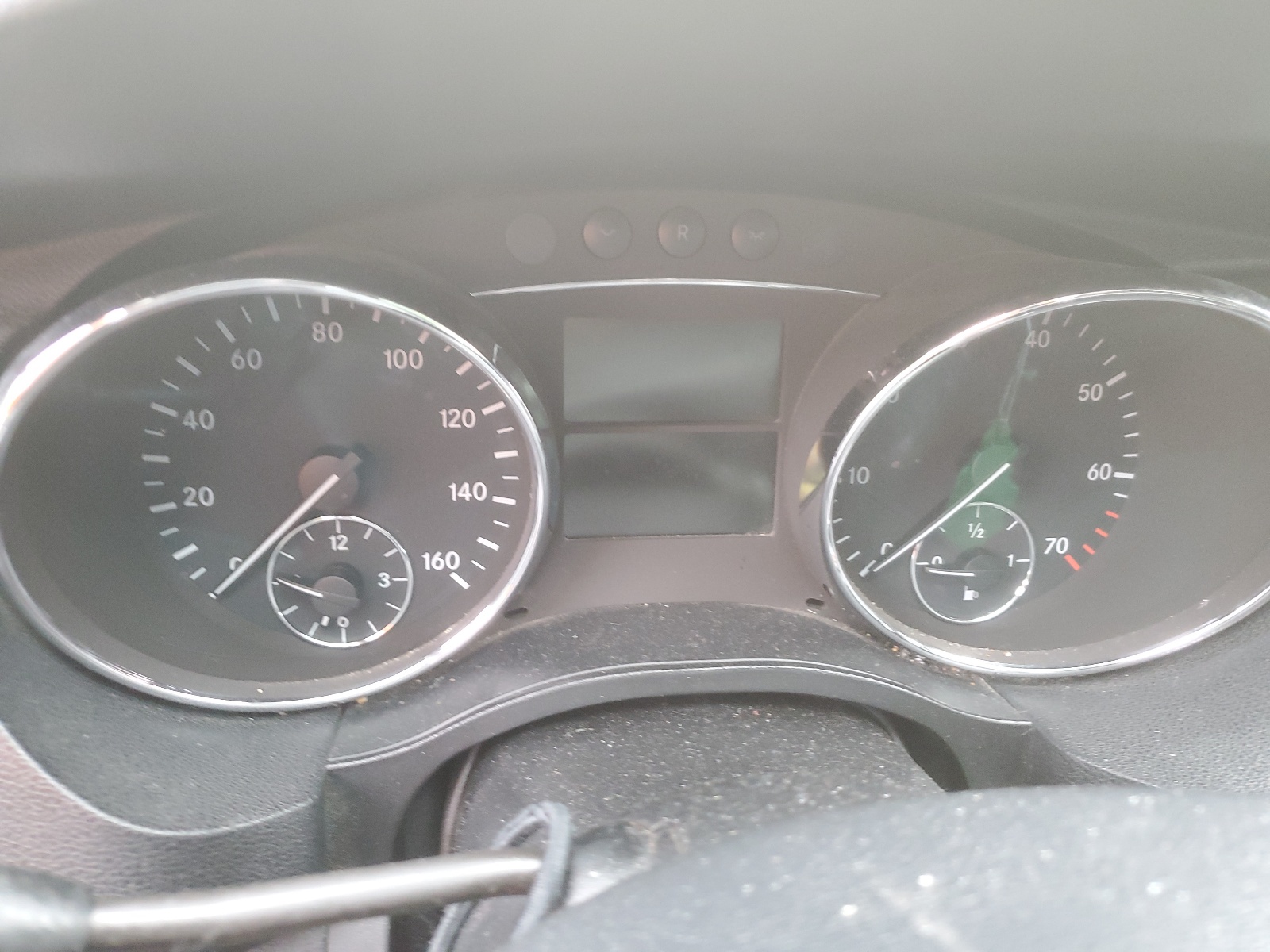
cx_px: 635
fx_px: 954
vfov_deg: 53.1
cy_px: 476
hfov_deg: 67.3
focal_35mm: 26
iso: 207
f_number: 1.5
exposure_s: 1/60.2
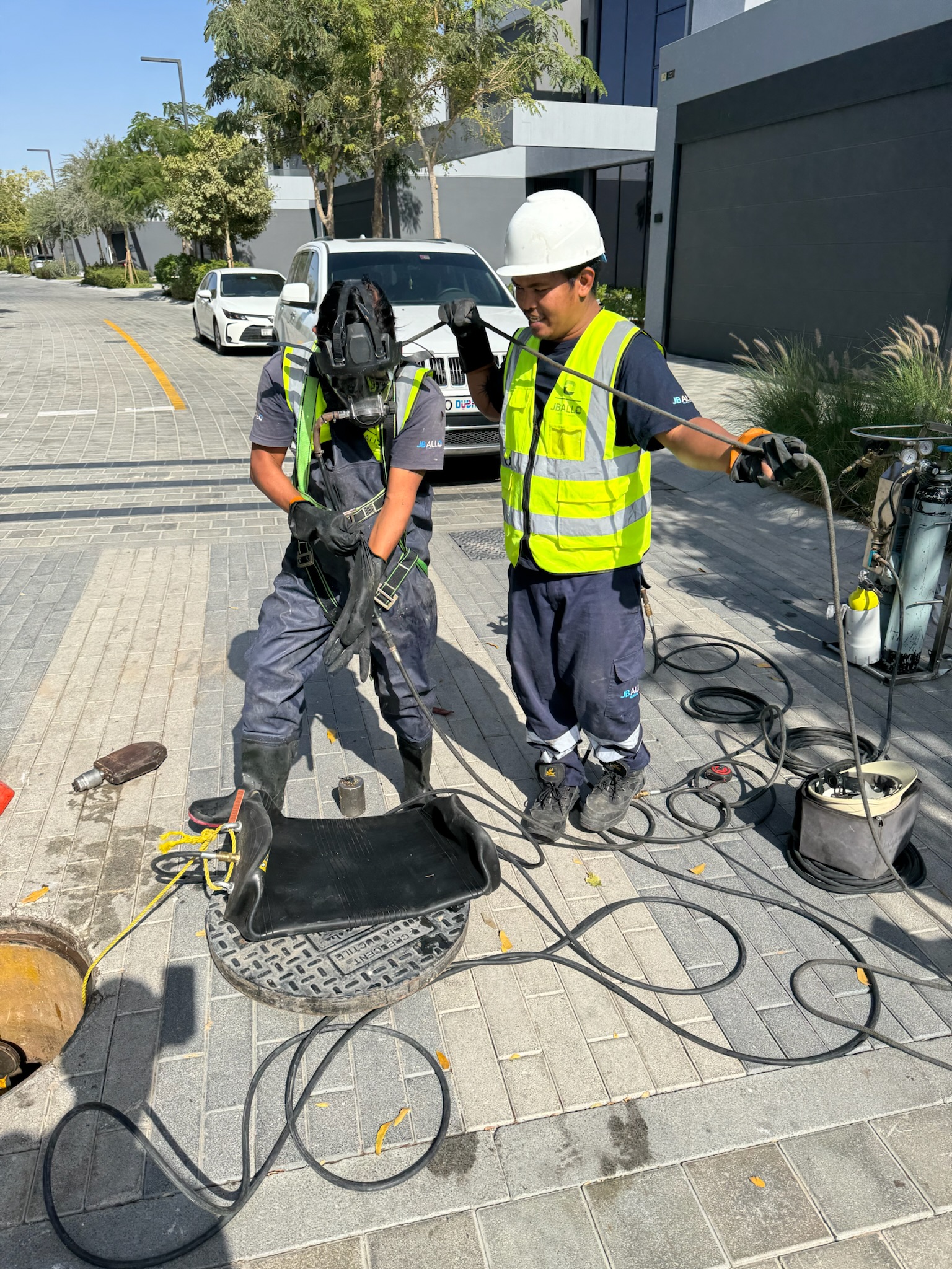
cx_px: 476
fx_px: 880
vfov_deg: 71.6
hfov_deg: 56.8
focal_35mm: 24
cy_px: 634
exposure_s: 1/5814
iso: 80
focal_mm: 6.76
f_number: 1.78
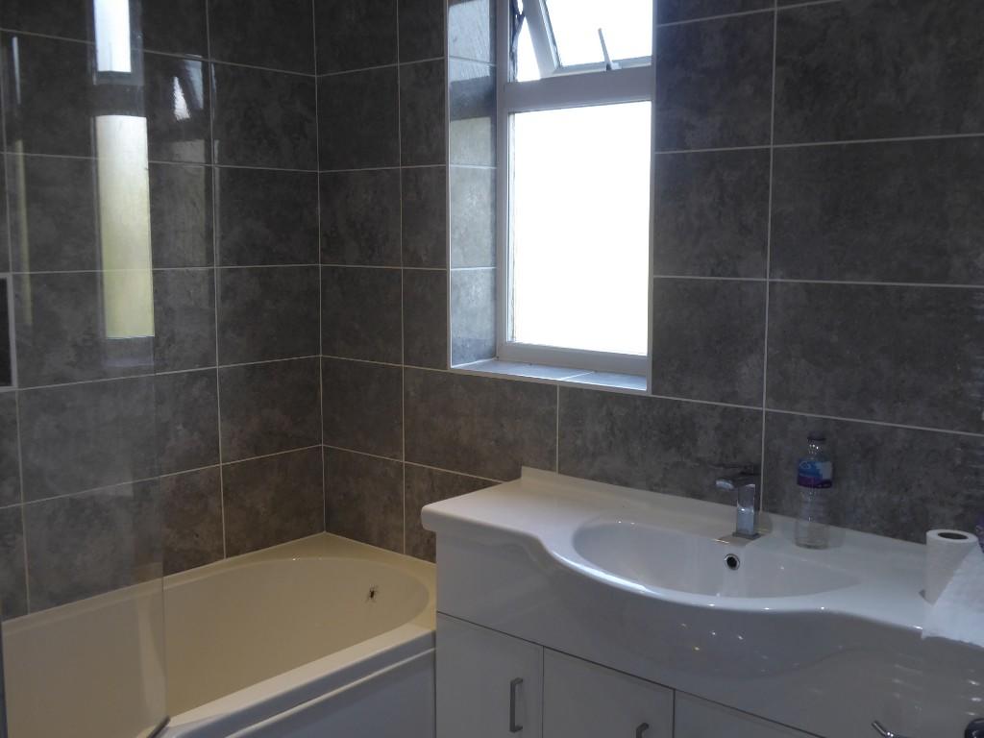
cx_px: 492
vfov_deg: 39.7
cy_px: 369
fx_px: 1023
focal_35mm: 36
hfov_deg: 51.4
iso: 200
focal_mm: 6.3
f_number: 3.7
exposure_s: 1/60
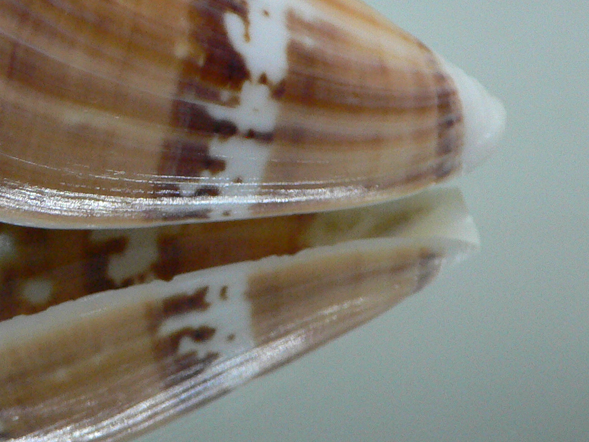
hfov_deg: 30.5
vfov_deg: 22.8
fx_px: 1072
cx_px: 187
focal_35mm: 63
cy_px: 58
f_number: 2.8
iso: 200
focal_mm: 4.6
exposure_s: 1/60
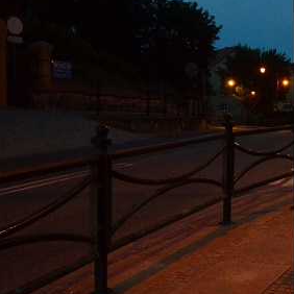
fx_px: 519
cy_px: 115
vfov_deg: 31.5
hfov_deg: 26.0
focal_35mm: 54
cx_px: 403
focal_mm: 12
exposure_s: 1/400
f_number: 4
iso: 2200
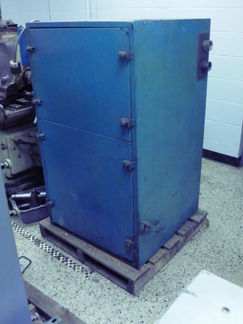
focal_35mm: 34
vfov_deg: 53.7
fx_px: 318
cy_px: 137
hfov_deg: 41.8
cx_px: 119
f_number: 2.8
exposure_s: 1/20
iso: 400
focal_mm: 4.6
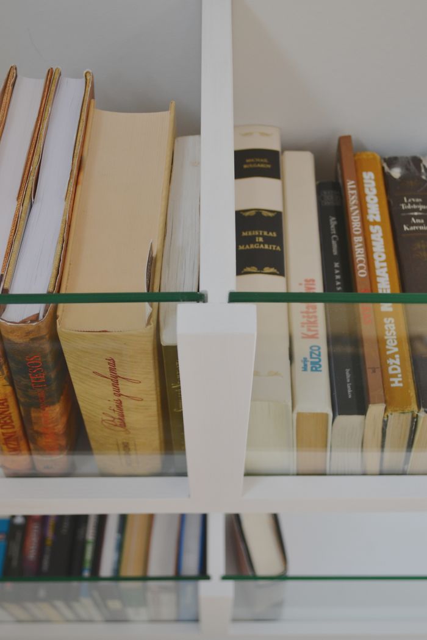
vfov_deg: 41.1
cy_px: 320
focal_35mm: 48
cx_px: 214
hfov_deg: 28.1
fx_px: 854
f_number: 4.8
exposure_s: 1/20
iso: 400
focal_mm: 32
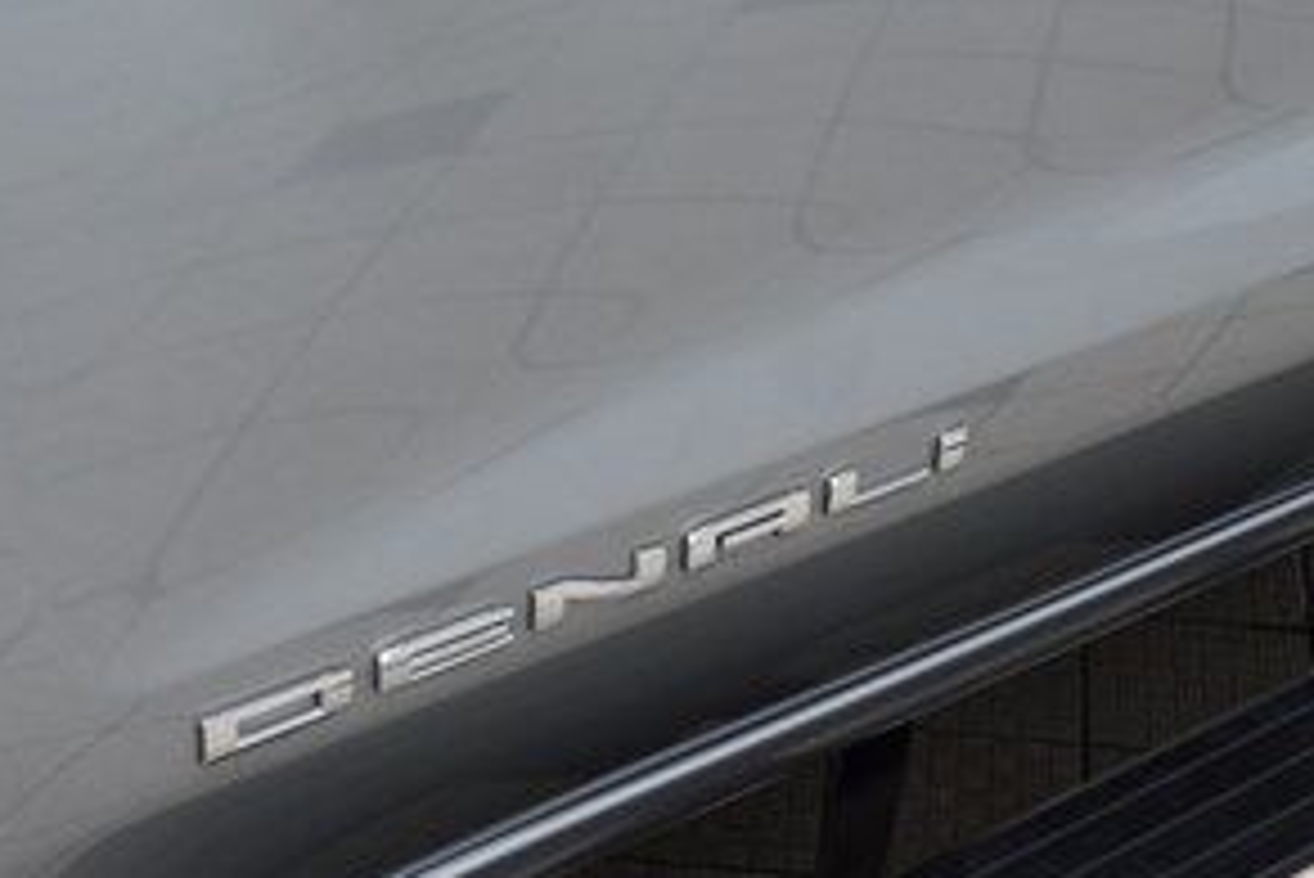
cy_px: 772
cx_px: 1174
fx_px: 2885
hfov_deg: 24.9
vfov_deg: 17.1
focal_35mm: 79
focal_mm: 24
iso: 1600
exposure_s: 1/60
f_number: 4.5
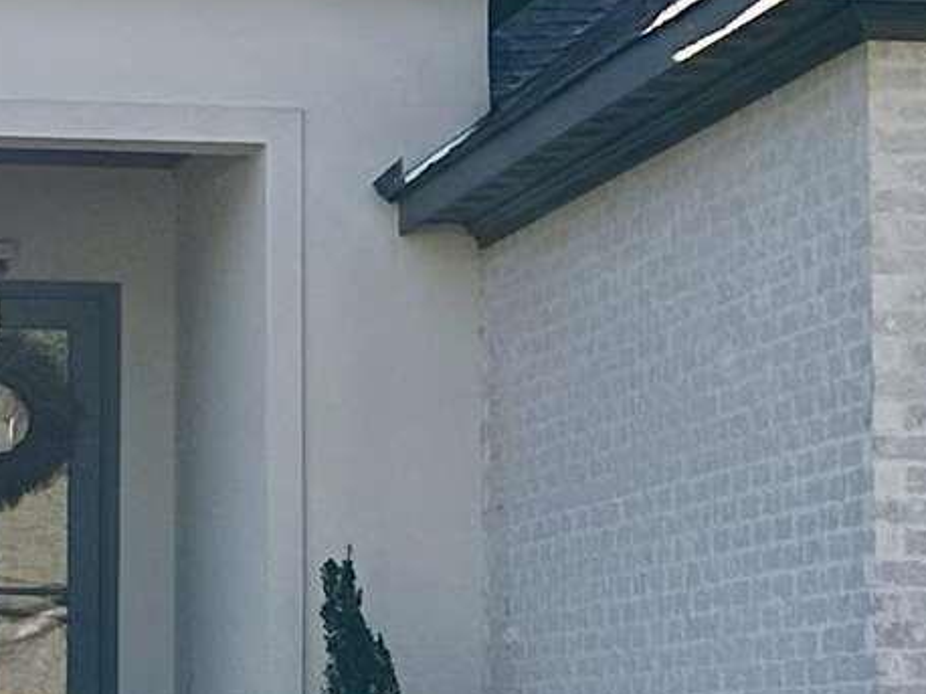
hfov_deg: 12.2
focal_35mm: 161
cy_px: 301
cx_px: 148
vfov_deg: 9.2
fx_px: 4305
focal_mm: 6.86
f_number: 1.78
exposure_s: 1/6623
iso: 80
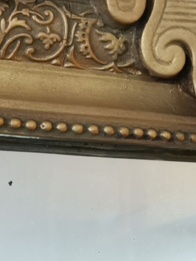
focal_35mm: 91
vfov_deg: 21.1
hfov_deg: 16.0
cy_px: 31
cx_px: 185
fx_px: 687
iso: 250
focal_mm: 5.58
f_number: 1.8
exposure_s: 1/33.3
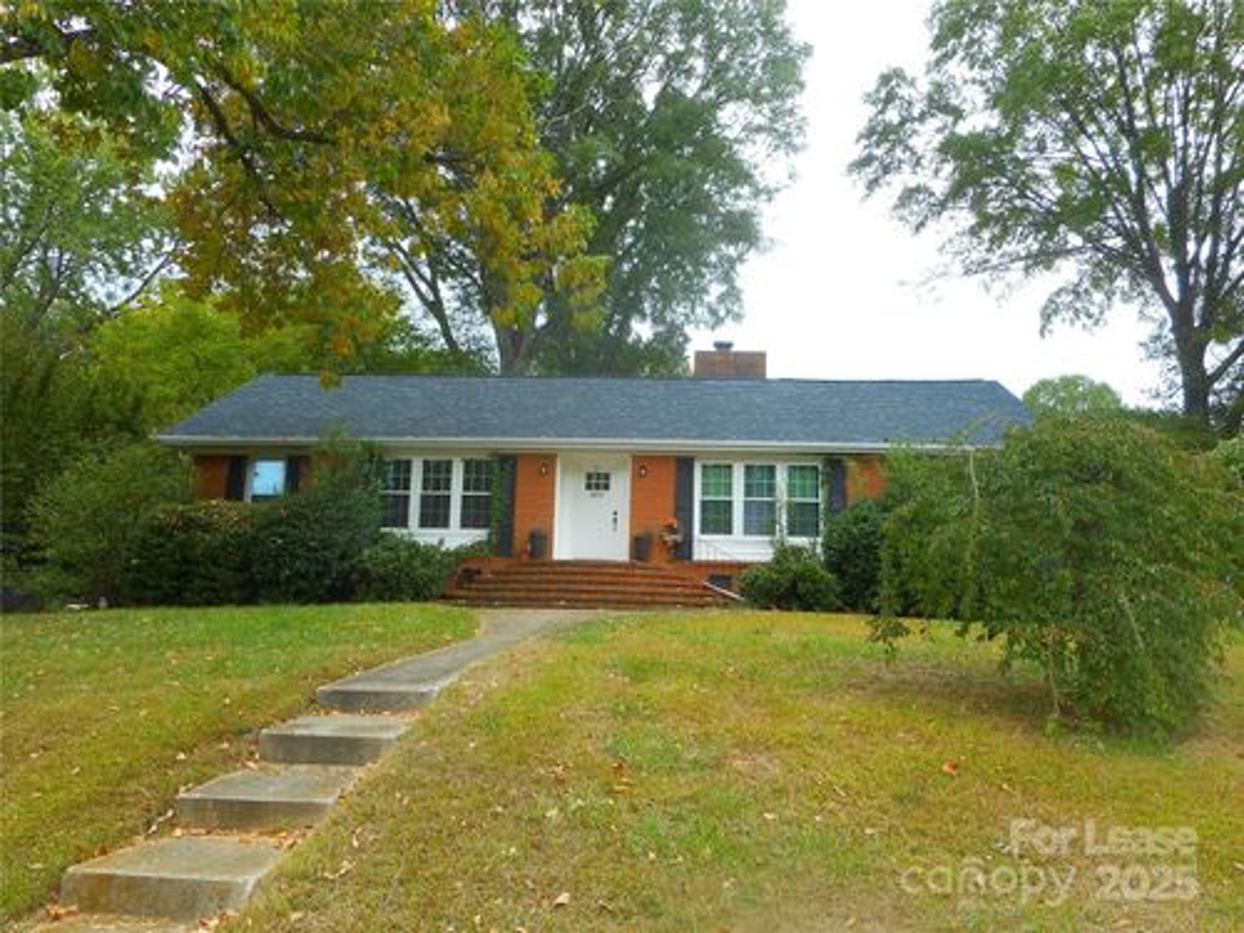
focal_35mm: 25
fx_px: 898
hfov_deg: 69.4
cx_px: 622
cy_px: 466
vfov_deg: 54.9
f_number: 3.7
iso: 80
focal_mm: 4.5
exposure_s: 1/160
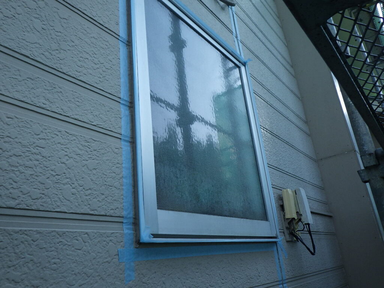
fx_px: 311
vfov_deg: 49.7
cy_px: 144
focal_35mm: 28
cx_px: 192
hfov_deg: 63.4
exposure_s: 1/100
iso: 125
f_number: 3.5
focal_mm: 5
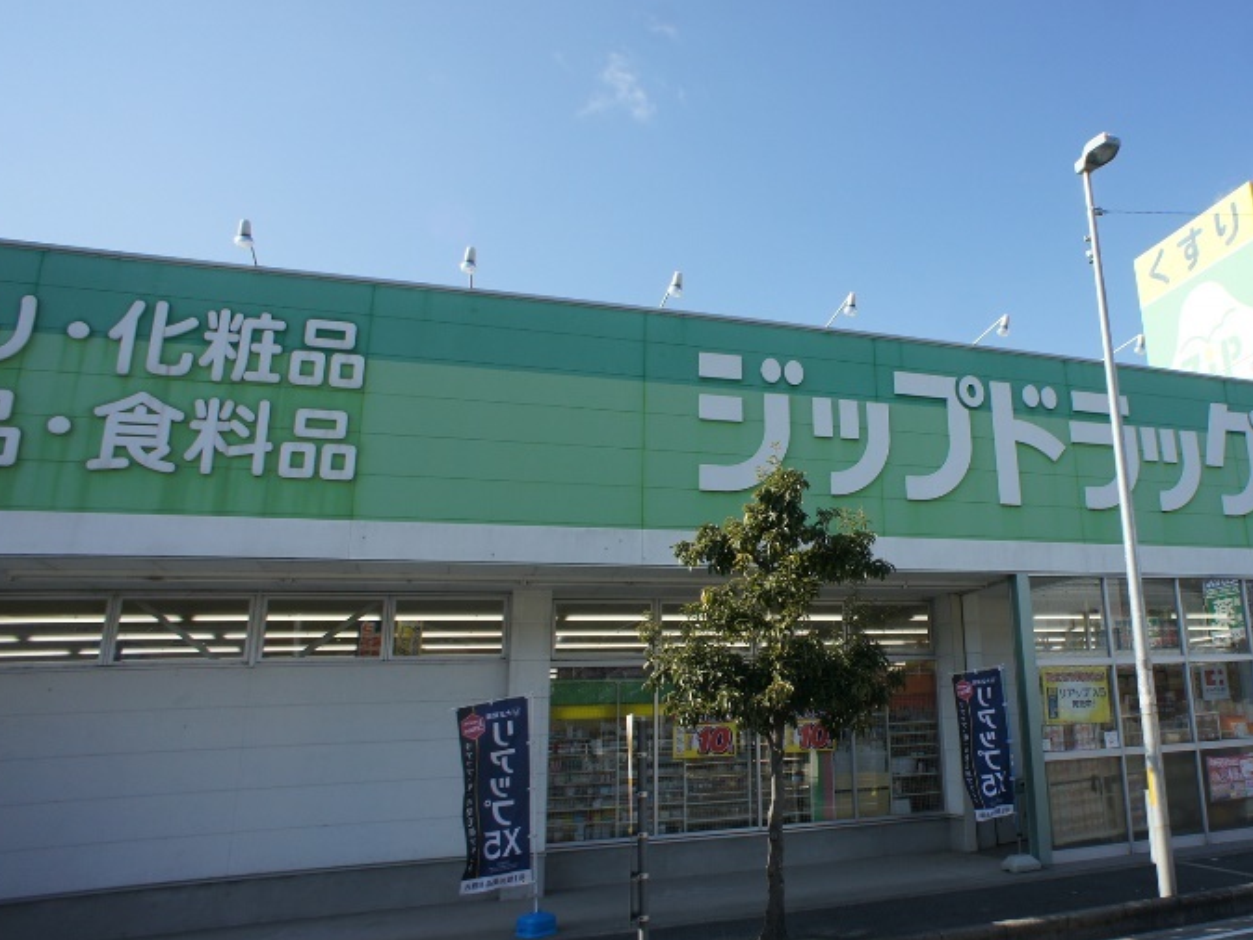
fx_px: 1267
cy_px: 448
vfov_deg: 40.7
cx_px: 896
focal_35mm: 35
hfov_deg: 51.0
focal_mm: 16
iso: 200
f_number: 6.3
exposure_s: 1/400
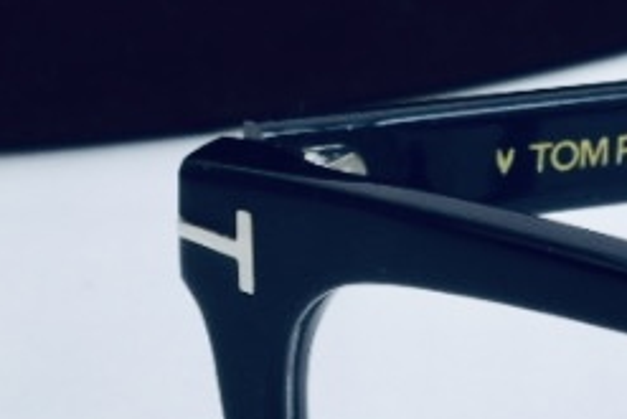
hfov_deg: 4.1
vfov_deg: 2.8
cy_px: 183
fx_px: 8574
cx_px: 1224
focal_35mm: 492
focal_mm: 50
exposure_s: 1/50
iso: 100
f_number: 7.1
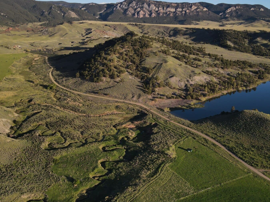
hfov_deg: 56.5
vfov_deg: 44.1
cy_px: 111
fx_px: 250
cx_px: 158
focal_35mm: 32
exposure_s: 1/40
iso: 100
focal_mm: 4.5
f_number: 2.8
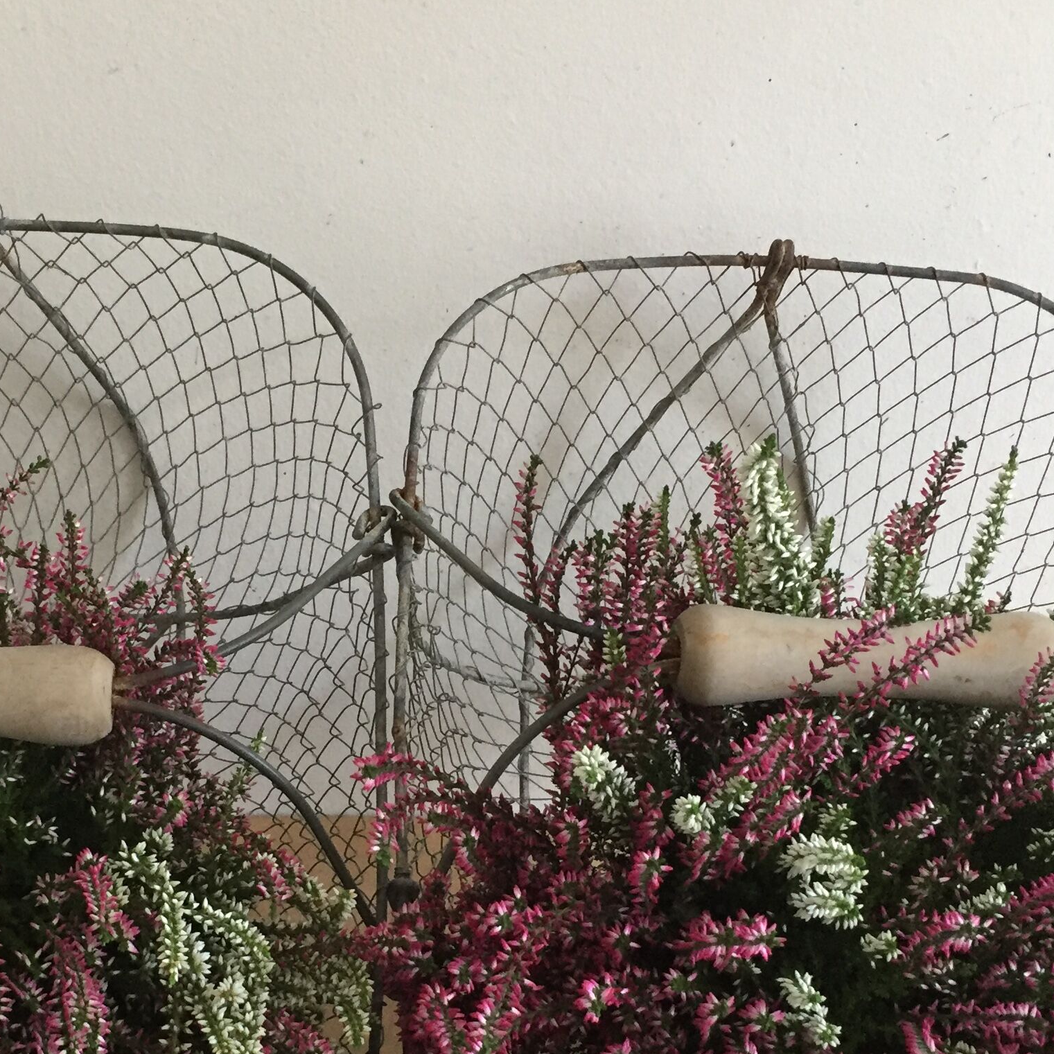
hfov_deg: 30.9
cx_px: 384
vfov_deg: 30.6
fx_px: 1895
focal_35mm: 55
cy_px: 768
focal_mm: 4.15
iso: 250
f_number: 2.2
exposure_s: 1/33
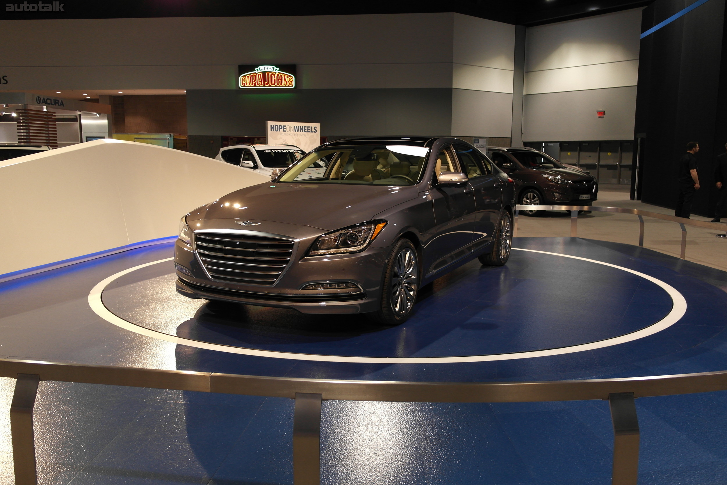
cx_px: 364
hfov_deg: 61.9
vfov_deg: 43.6
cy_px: 242
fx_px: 606
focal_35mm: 30
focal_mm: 20
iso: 400
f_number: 3.5
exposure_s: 1/60
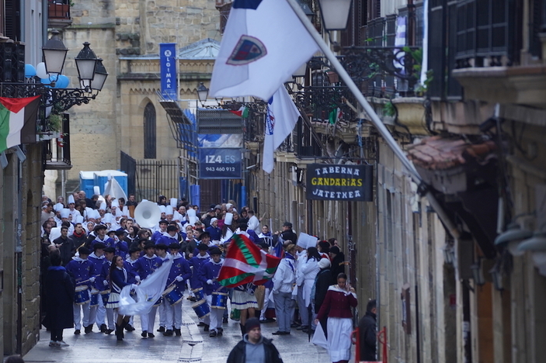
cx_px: 256
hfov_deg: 6.3
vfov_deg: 4.2
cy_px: 161
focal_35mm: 329
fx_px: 4987
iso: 500
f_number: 5.6
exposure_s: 1/60
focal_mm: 247
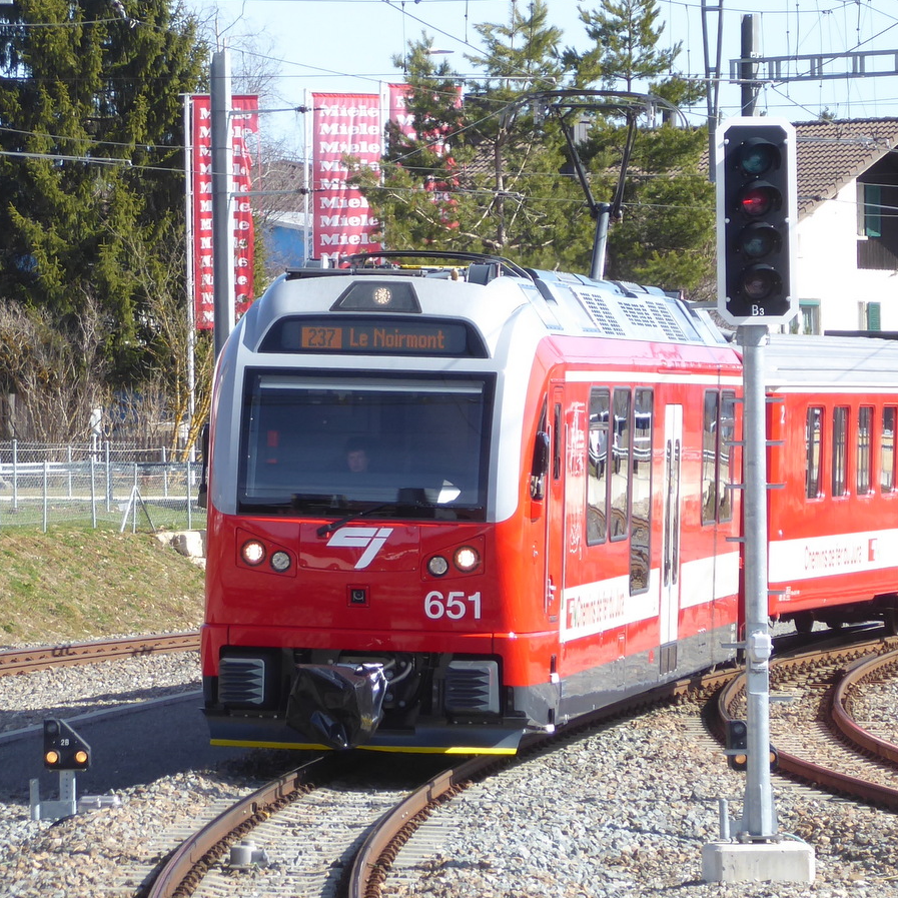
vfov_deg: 8.8
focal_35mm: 199
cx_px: 539
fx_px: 5841
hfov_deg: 8.8
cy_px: 449
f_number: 5.4
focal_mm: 27.1
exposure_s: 1/160
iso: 80
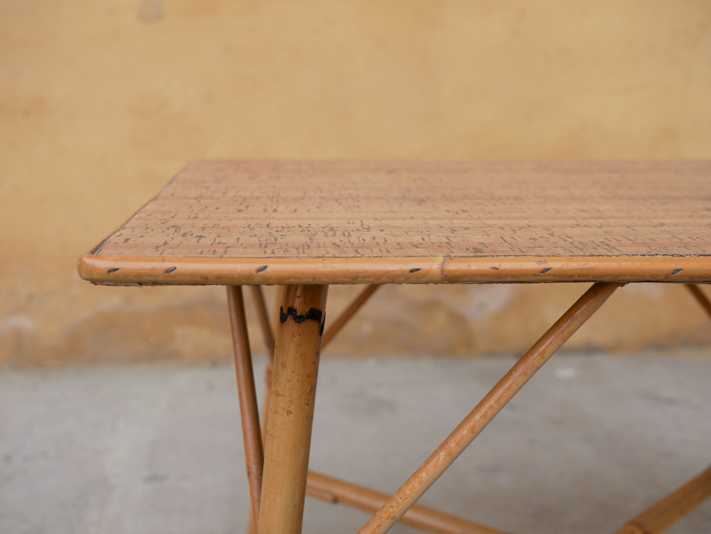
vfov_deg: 36.0
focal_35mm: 40
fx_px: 822
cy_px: 267
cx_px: 356
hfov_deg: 46.8
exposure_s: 1/320
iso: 200
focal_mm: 20
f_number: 3.2
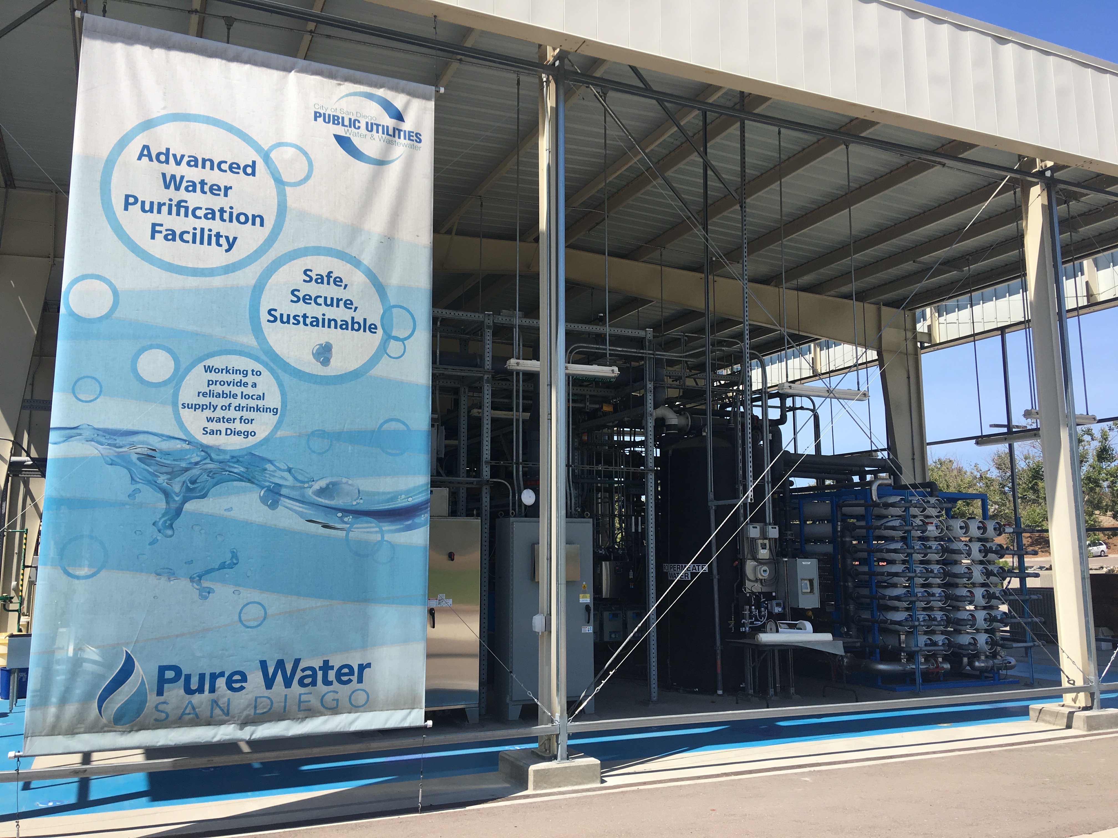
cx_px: 559
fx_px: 937
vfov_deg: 48.2
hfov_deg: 61.7
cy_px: 419
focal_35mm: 29
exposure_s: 1/1183
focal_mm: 4.15
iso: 25
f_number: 2.2
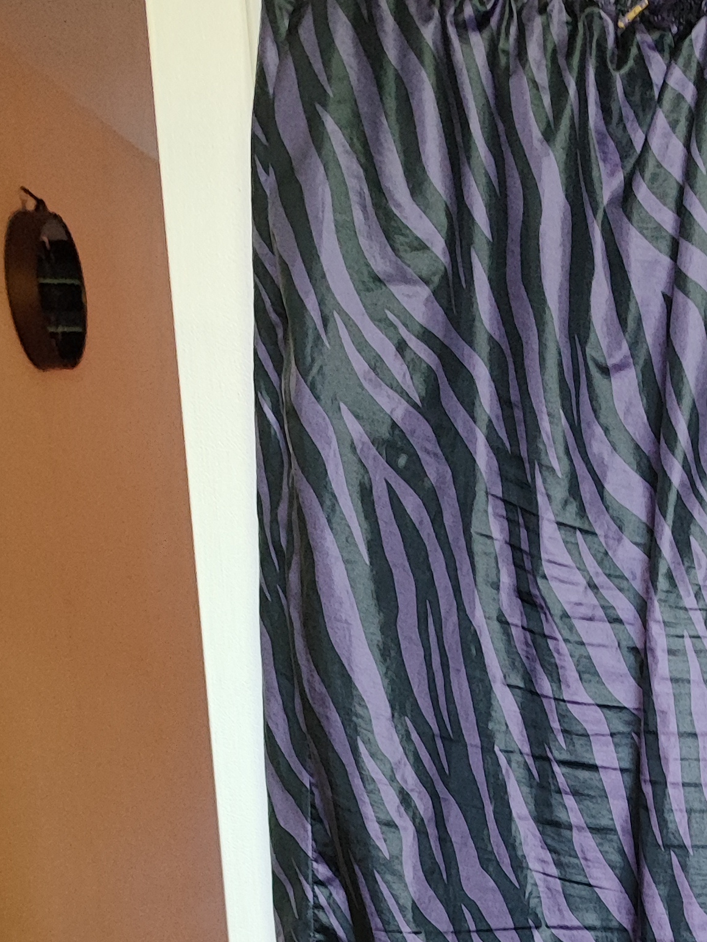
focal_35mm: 62
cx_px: 812
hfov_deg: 22.1
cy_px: 935
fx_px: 1688
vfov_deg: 29.2
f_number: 1.89
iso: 840
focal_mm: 5.89
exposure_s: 1/50
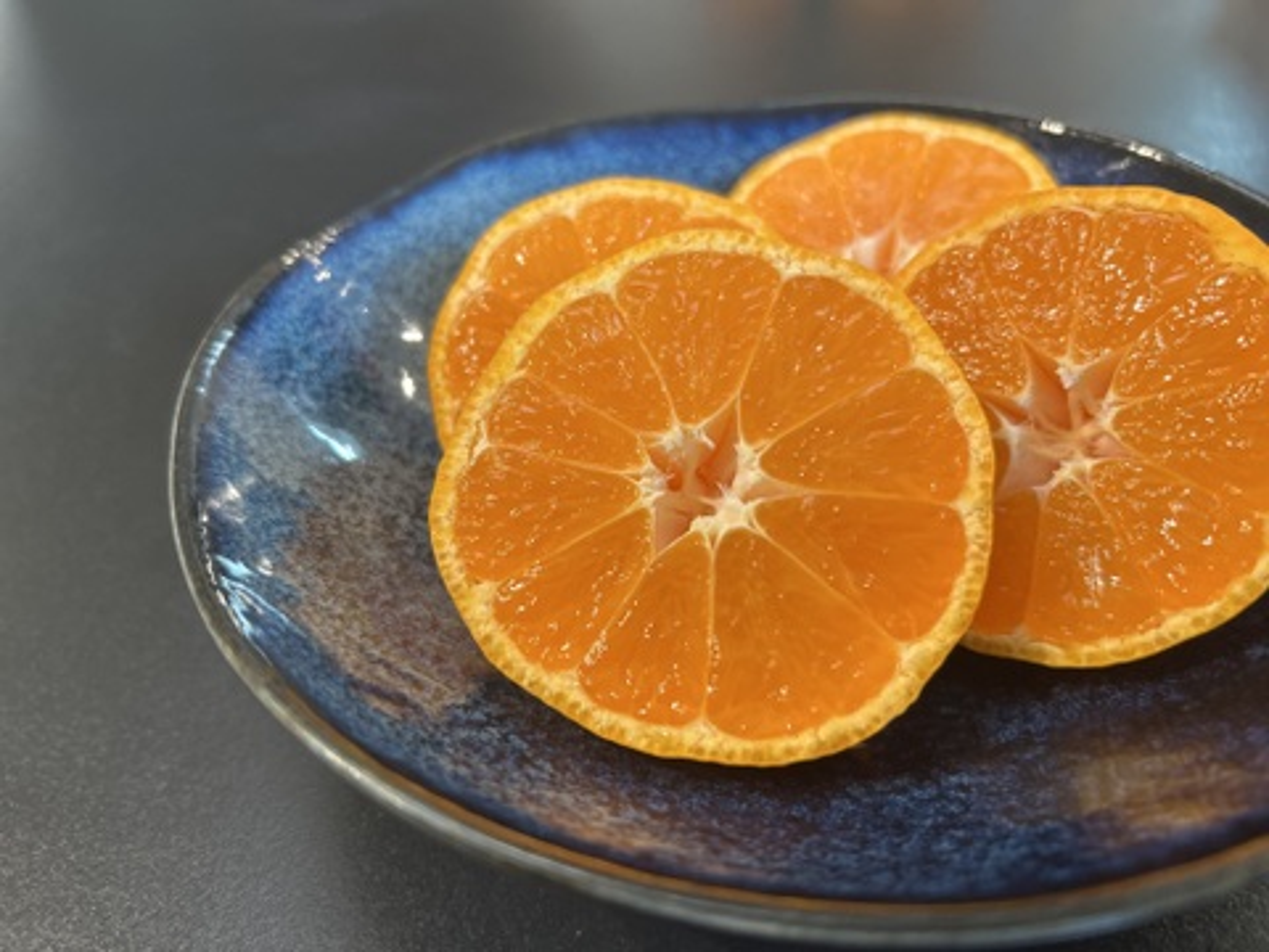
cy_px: 476
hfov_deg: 67.3
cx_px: 634
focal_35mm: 26
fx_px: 953
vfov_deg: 53.1
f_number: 1.5
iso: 160
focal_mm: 5.7
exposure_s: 1/60
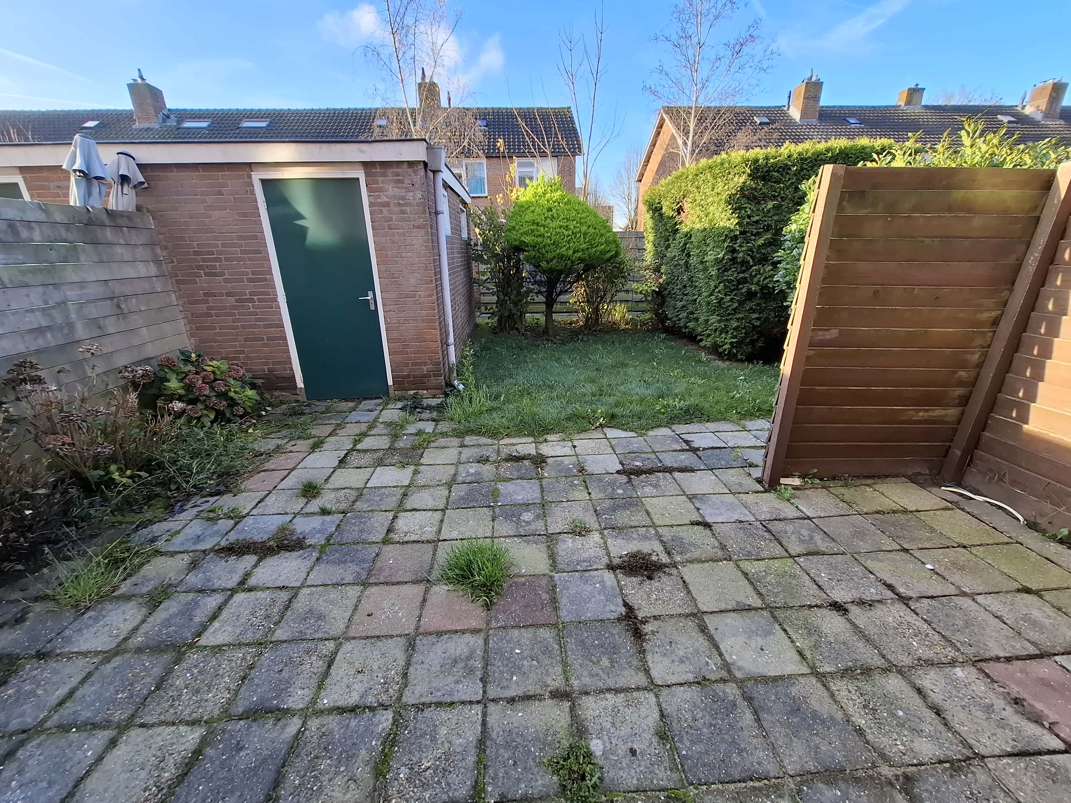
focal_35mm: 13
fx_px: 402
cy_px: 402
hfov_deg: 106.2
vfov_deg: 89.9
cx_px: 536
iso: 40
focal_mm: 1.7
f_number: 2.2
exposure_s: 1/100
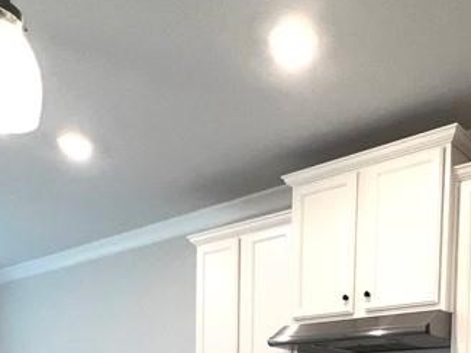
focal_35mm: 41
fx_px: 558
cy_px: 464
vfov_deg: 28.5
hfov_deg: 45.1
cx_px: 312
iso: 80
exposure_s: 1/120
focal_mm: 1.57
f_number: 1.8
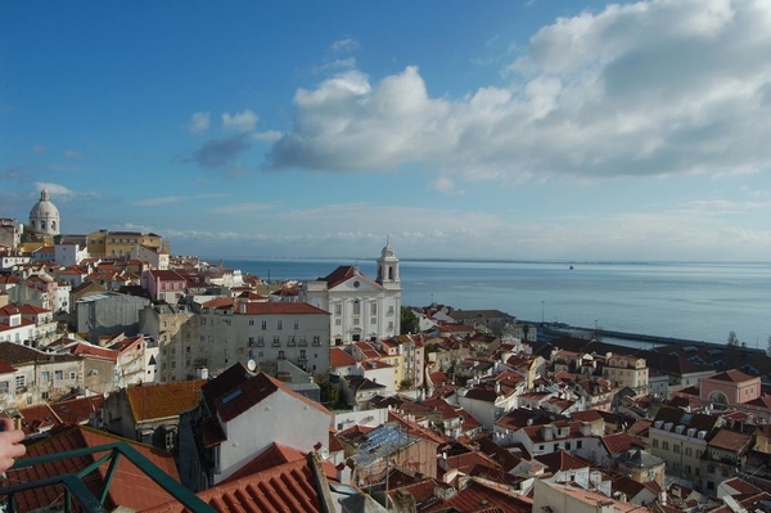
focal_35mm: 27
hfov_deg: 67.4
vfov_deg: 47.9
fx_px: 578
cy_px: 256
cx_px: 386
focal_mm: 18
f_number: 10
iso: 200
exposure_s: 1/320
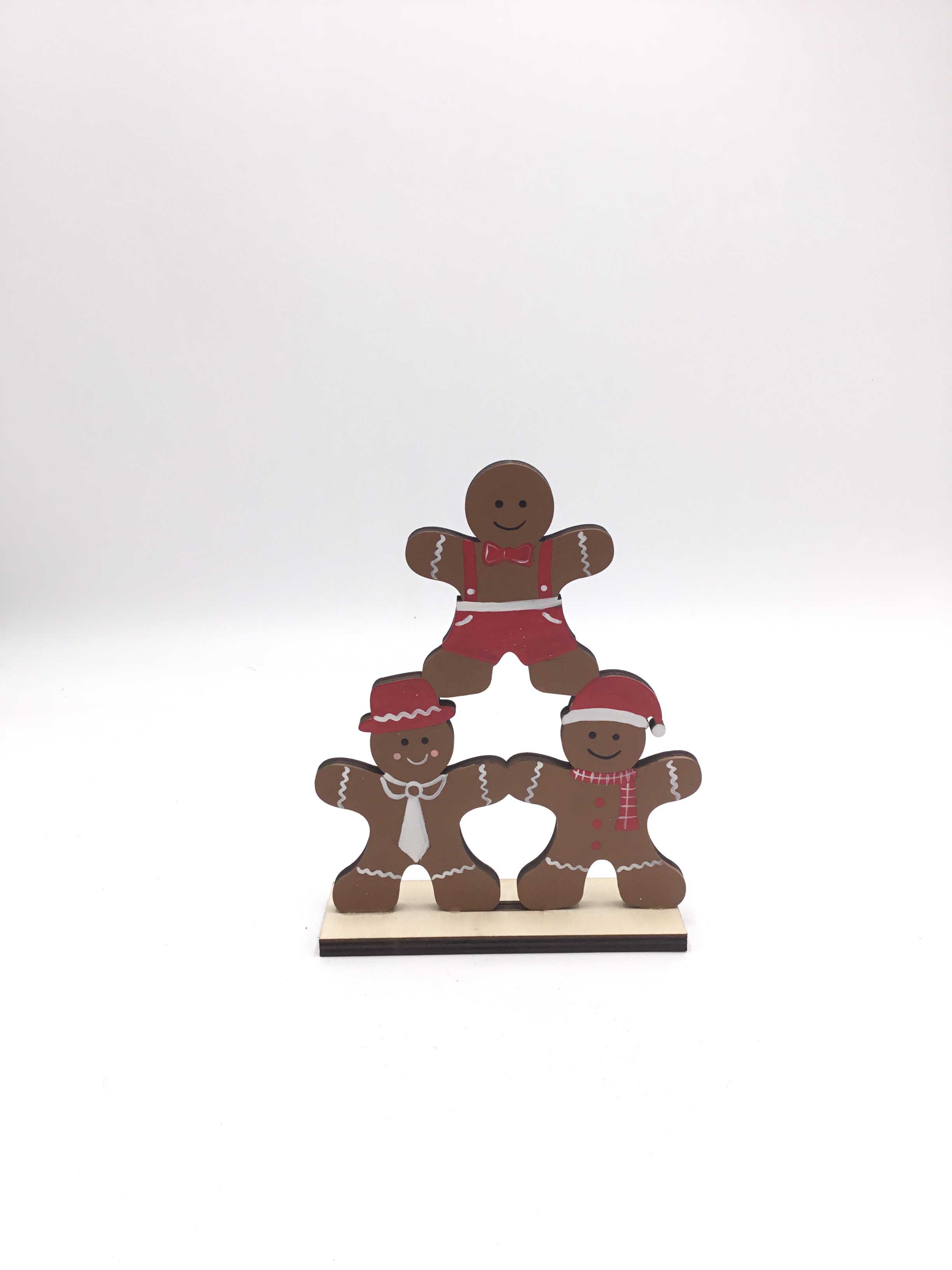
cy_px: 635
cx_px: 476
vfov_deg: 58.4
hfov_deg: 45.4
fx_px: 1137
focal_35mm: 31
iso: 25
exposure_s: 1/140
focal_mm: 3.3
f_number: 2.4
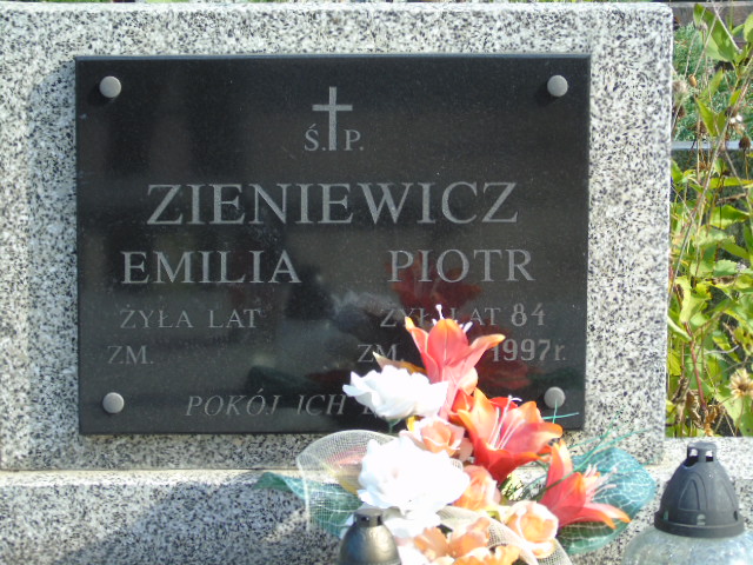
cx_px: 376
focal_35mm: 142
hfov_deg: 13.9
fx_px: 3089
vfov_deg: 10.4
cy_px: 282
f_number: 4.7
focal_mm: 25
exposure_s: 1/125
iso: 80
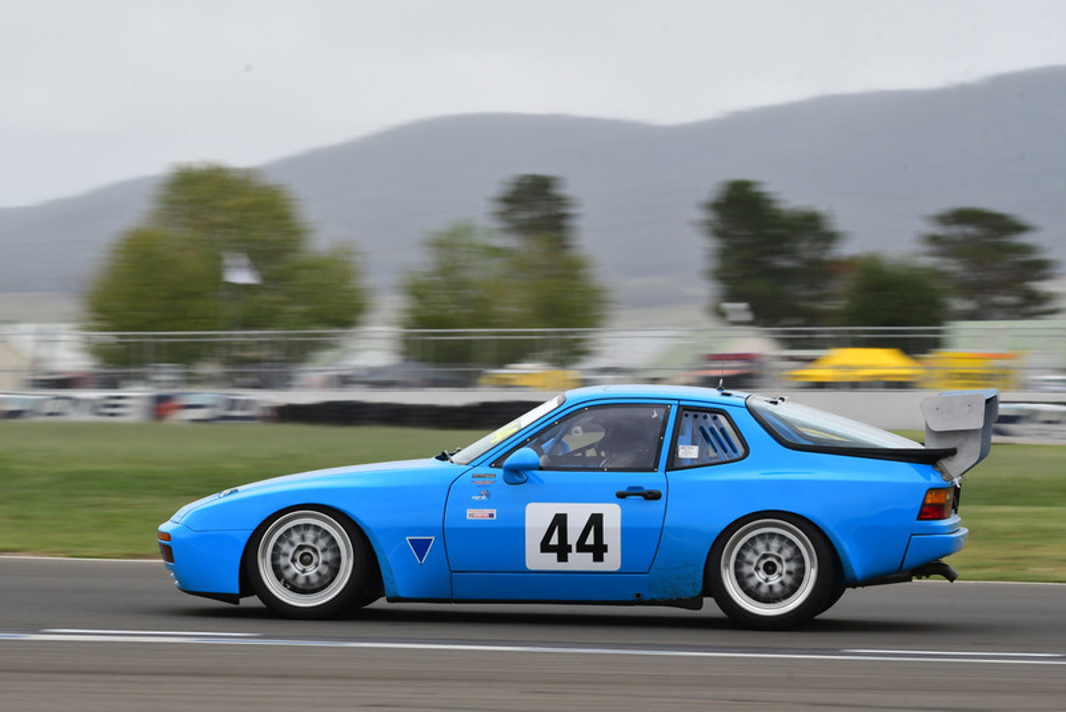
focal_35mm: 300
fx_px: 8886
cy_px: 356
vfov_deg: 4.6
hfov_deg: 6.9
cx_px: 533
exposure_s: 1/200
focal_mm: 200
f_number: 14
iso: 500
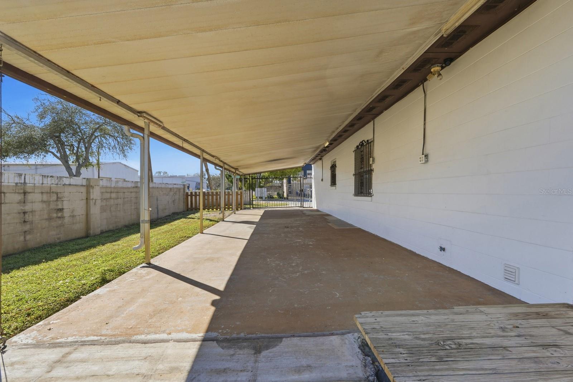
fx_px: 255
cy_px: 191
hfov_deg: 96.7
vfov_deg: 73.7
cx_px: 286
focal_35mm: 16
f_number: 8
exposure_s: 1/4000
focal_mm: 16
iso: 160
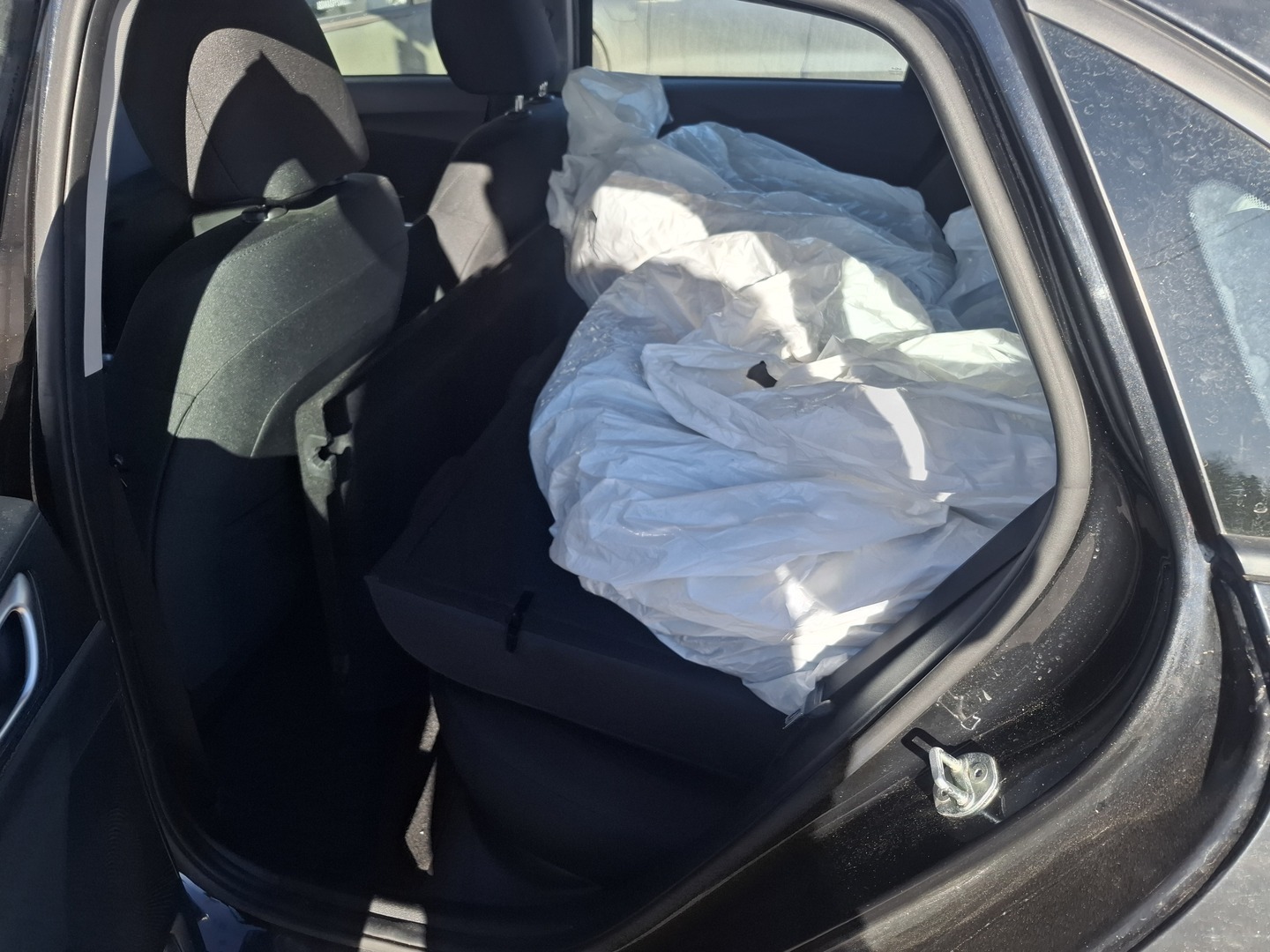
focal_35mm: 23
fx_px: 844
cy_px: 476
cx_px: 635
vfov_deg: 58.9
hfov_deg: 73.9
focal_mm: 5.54
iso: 50
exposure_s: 1/397
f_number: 1.8
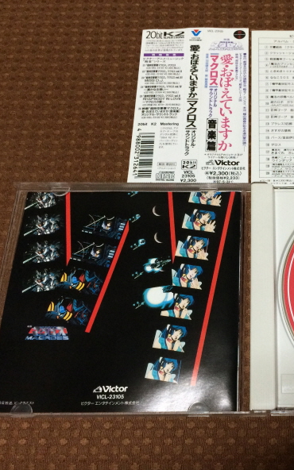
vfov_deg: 46.2
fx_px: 551
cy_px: 233
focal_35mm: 43
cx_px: 261
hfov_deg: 28.8
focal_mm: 4.12
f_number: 2.2
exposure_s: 1/30
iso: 250
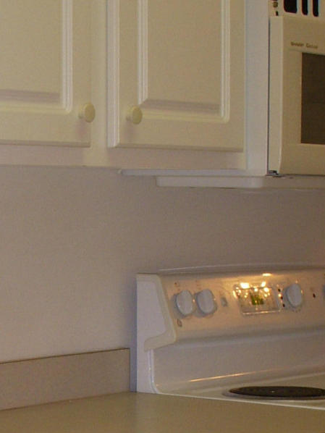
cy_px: 446
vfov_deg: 15.2
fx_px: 1589
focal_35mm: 127
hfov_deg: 11.4
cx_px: -66
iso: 100
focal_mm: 6.3
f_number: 3.3
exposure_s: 1/30
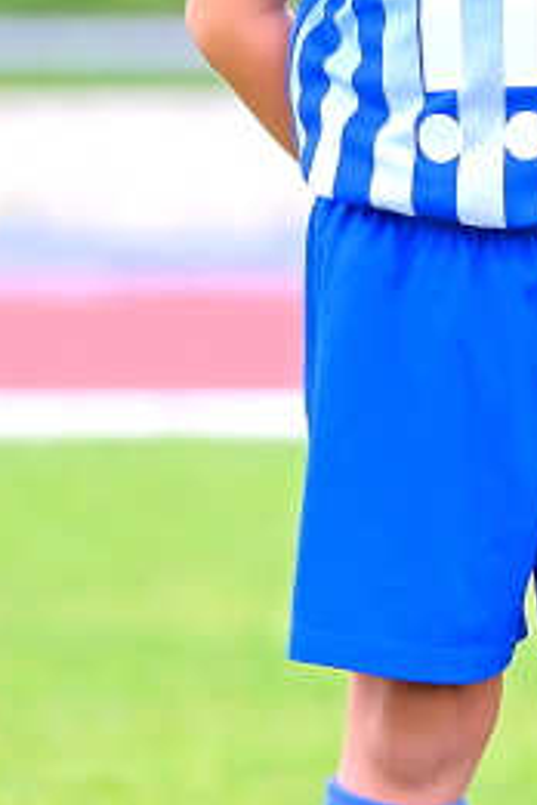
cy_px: 236
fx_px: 12619
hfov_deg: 2.4
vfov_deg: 3.7
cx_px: 511
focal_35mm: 564
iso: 320
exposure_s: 1/100
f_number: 2.8
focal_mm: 140
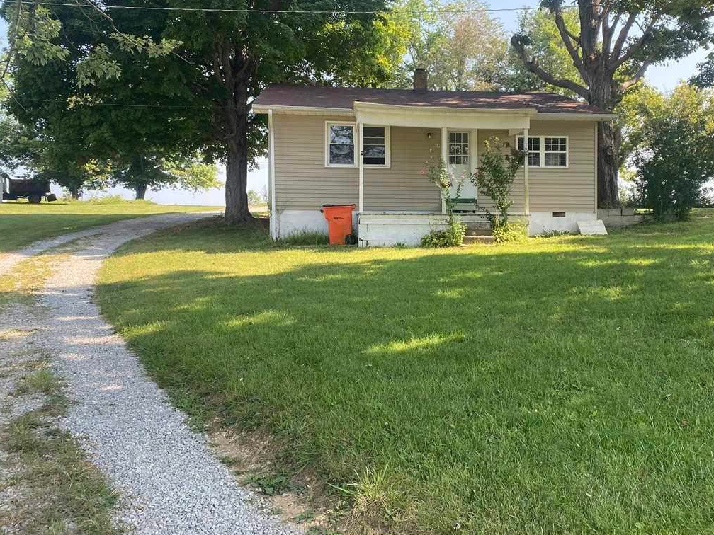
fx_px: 681
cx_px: 429
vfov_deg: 42.8
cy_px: 224
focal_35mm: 33
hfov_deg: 54.9
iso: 32
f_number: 1.8
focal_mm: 4.25
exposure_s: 1/487
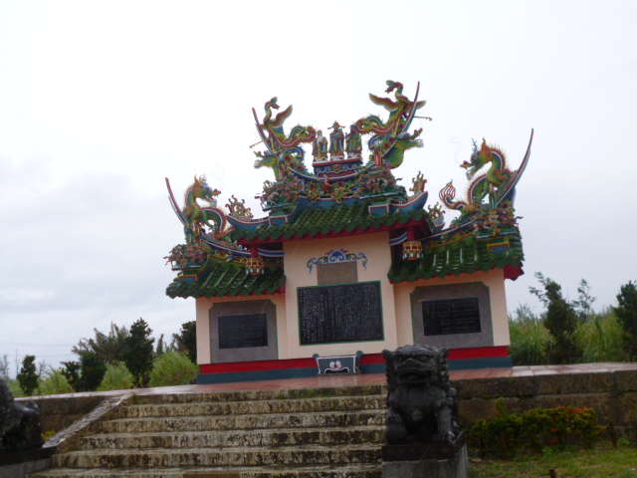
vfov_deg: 37.7
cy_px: 239
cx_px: 318
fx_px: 699
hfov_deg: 49.0
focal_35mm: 38
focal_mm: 6.8
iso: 100
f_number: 3.2
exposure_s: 1/320
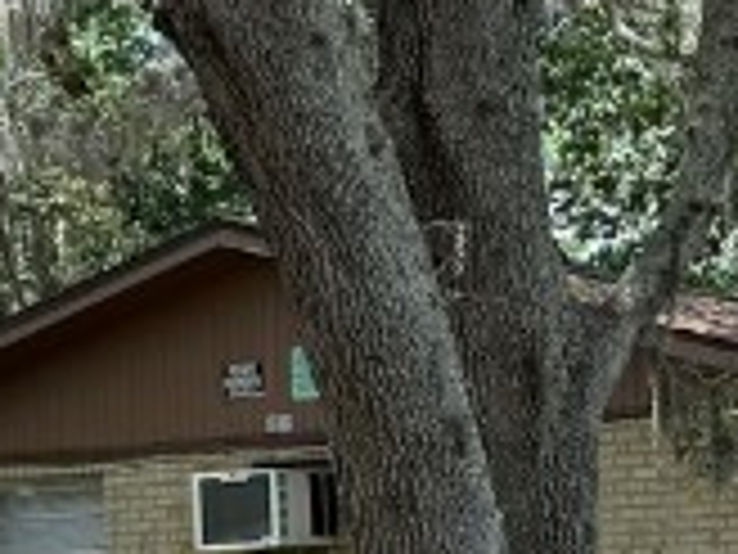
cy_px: 676
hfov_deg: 12.6
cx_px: 1044
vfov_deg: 9.7
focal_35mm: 150
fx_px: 3198
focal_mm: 6.76
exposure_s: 1/888
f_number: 1.78
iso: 80
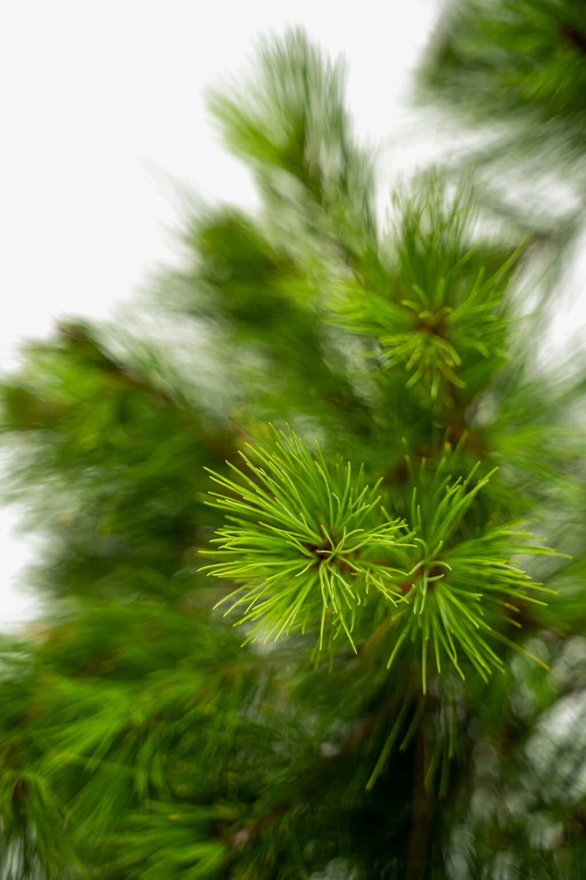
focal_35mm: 75
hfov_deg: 18.2
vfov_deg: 27.0
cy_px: 440
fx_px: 1831
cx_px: 293
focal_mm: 75
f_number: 3.2
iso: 250
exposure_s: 1/200
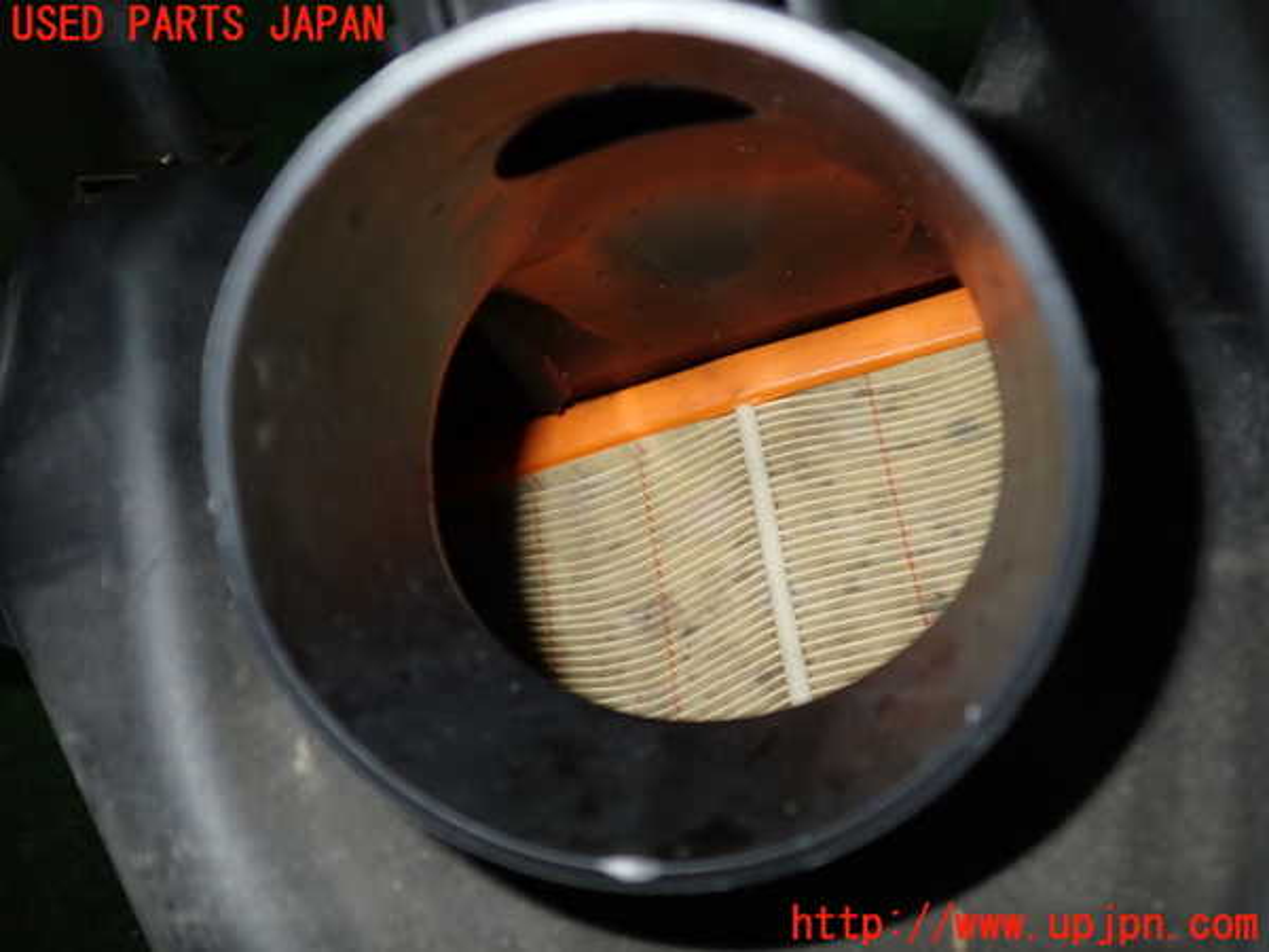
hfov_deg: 60.0
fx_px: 1100
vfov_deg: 46.8
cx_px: 634
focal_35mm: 30
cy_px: 476
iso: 200
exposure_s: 1/30
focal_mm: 5.4
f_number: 6.3
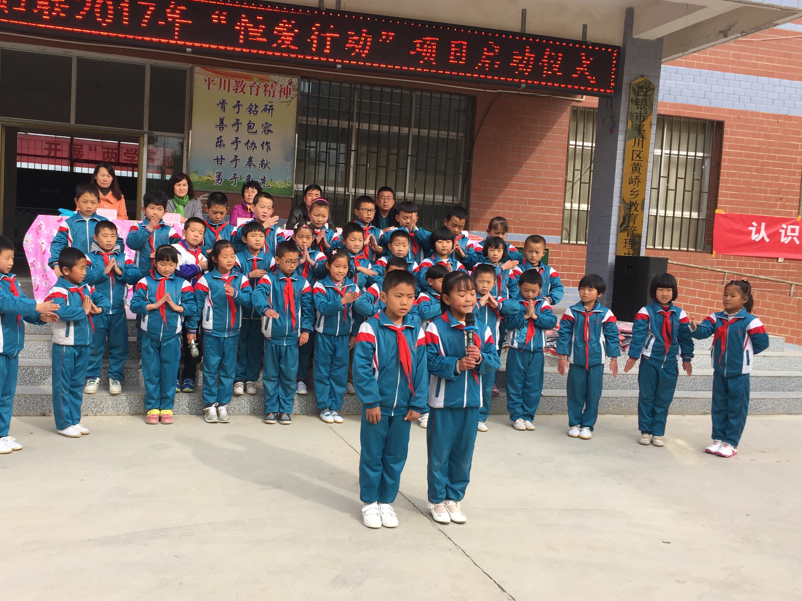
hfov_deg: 52.4
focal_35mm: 35
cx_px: 341
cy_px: 305
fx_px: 811
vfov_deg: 40.7
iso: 32
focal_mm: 4.15
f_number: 2.2
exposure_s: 1/842
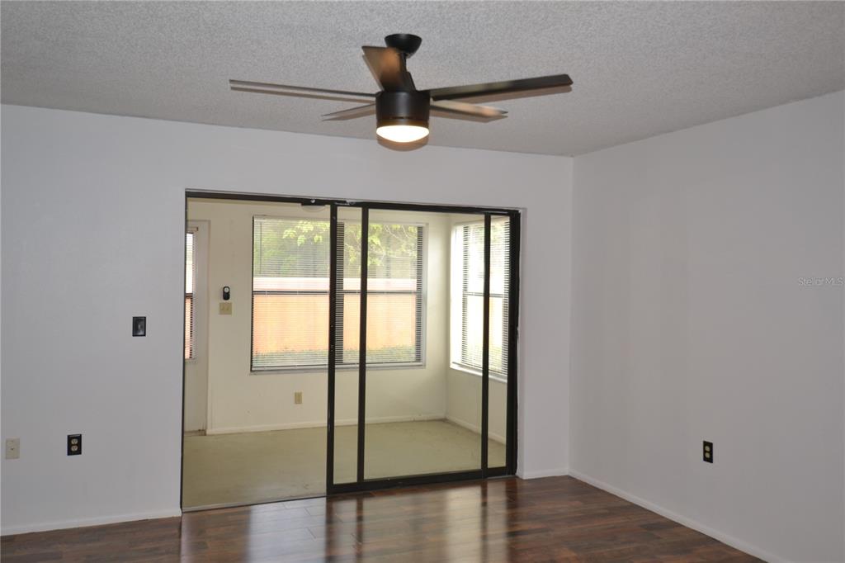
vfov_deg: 43.6
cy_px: 282
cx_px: 422
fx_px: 704
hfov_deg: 61.9
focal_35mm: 30
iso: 400
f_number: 4.5
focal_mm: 20
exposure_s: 1/100
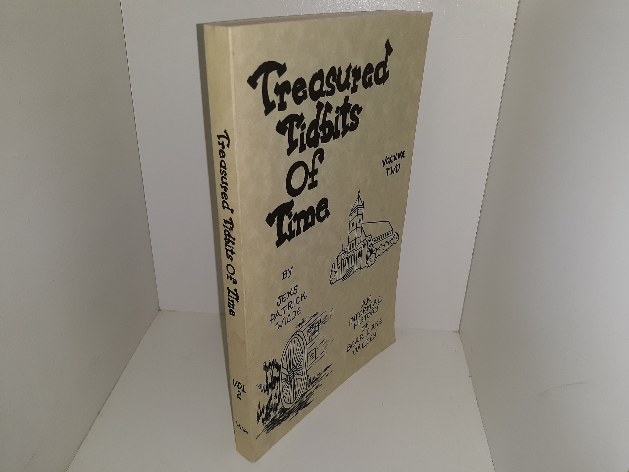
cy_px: 236
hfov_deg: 63.4
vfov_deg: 49.7
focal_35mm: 28
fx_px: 509
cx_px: 314
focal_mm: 3.7
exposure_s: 1/277
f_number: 1.7
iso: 40
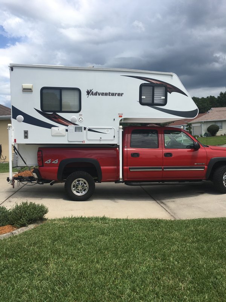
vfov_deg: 61.7
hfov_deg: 48.2
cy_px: 151
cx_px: 113
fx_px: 252
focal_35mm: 29
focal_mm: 4.15
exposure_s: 1/1479
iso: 25
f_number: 2.2
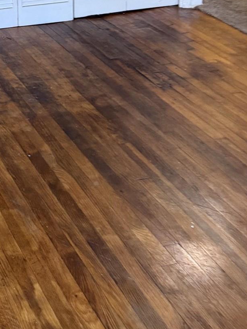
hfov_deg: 19.7
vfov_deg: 25.9
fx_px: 647
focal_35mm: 68
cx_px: -85
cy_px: -51
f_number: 1.78
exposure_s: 1/60
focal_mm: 6.76
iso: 400
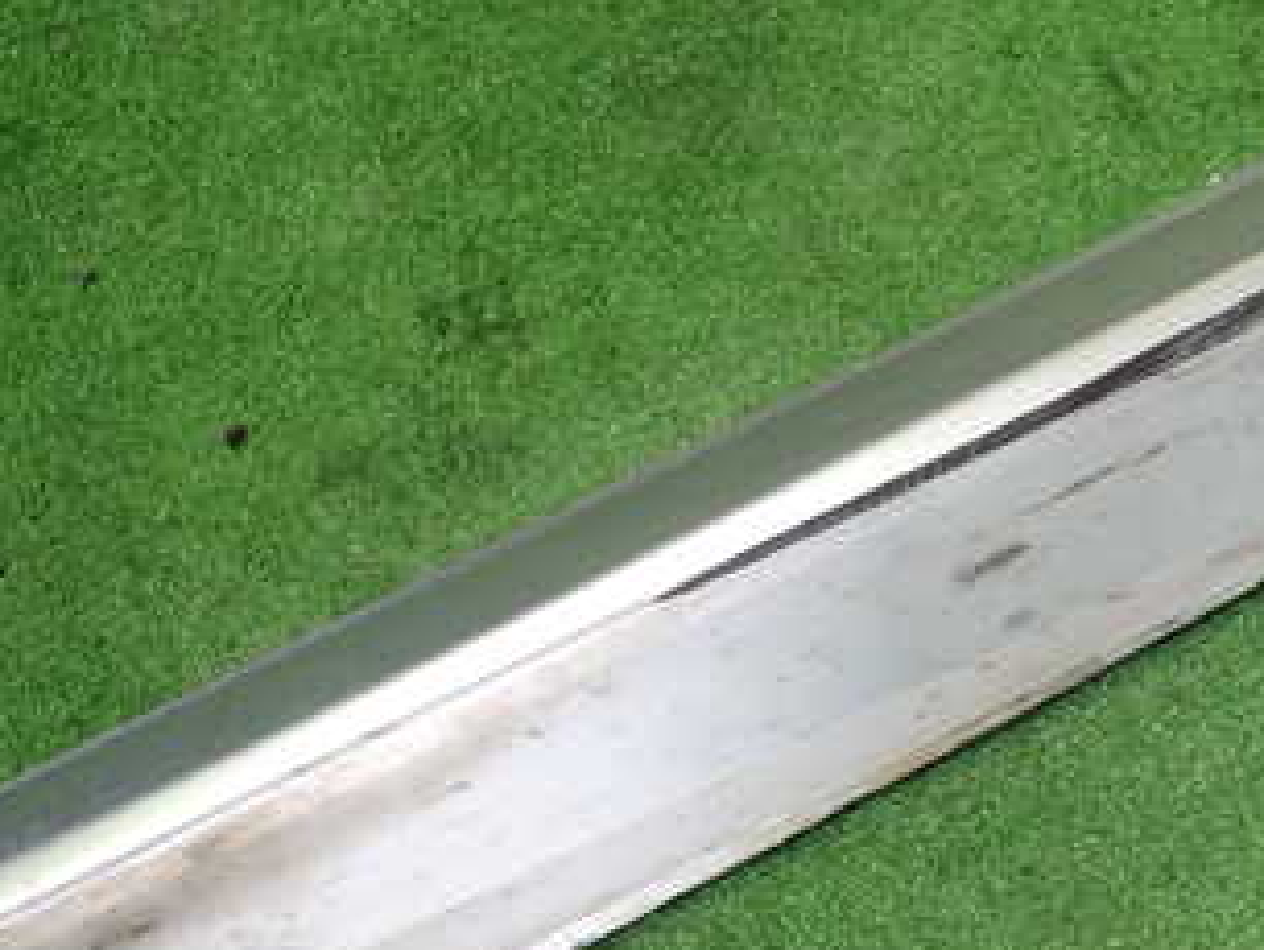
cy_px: 553
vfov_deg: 29.7
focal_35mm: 49
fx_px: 1791
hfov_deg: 36.9
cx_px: 1091
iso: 200
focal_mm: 4.5
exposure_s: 1/40
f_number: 2
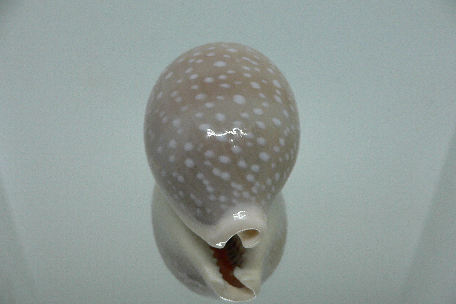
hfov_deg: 51.9
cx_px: 227
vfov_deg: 35.9
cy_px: 154
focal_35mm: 37
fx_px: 469
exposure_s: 1/60
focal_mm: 4.6
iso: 200
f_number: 2.8
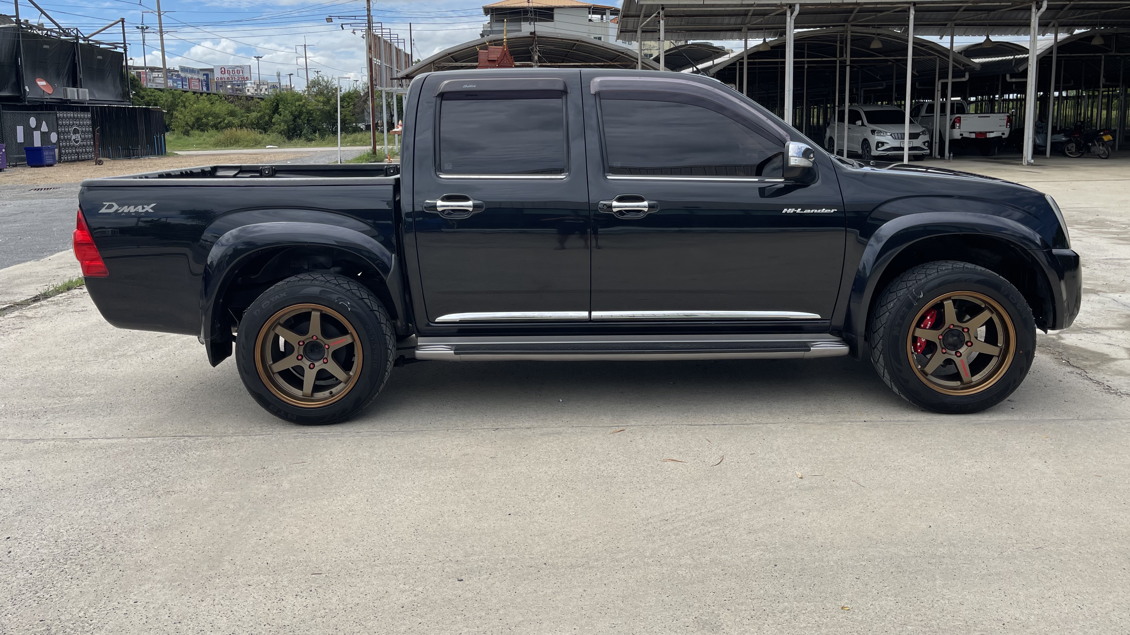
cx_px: 571
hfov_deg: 66.1
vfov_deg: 40.0
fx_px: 869
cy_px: 251
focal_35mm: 29
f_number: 1.6
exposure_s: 1/4049
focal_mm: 5.1
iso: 32
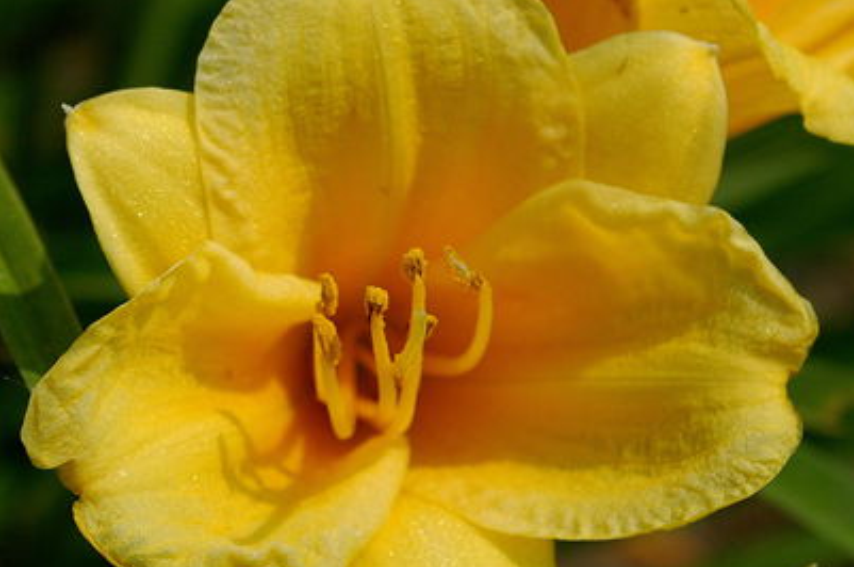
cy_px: 255
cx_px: 407
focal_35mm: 299
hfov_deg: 6.9
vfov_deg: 4.6
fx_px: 7082
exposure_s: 1/500
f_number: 10
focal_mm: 100
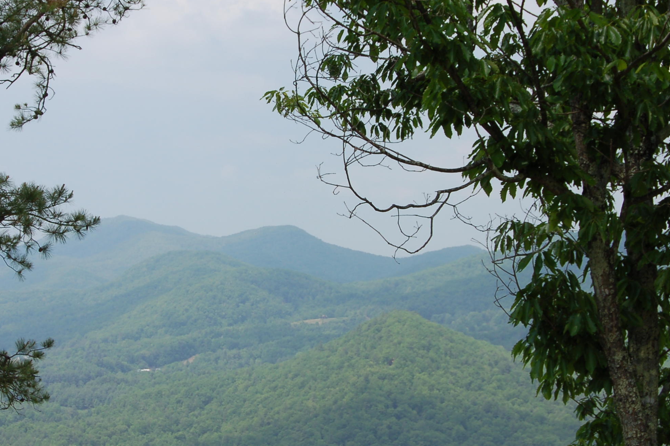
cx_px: 242
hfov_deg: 21.2
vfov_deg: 14.2
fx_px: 1786
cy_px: 191
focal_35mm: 96
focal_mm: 42
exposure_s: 1/320
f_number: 10
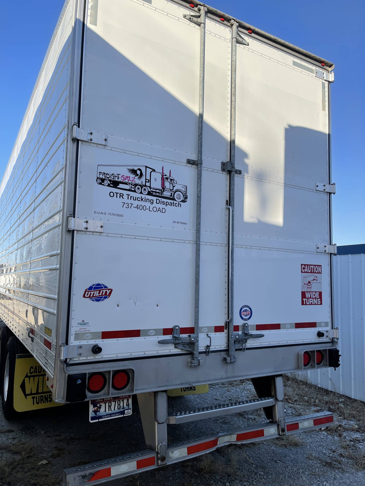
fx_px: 366
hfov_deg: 53.1
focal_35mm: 26
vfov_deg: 67.3
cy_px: 243
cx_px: 182
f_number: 1.6
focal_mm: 5.1
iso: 32
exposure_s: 1/1883
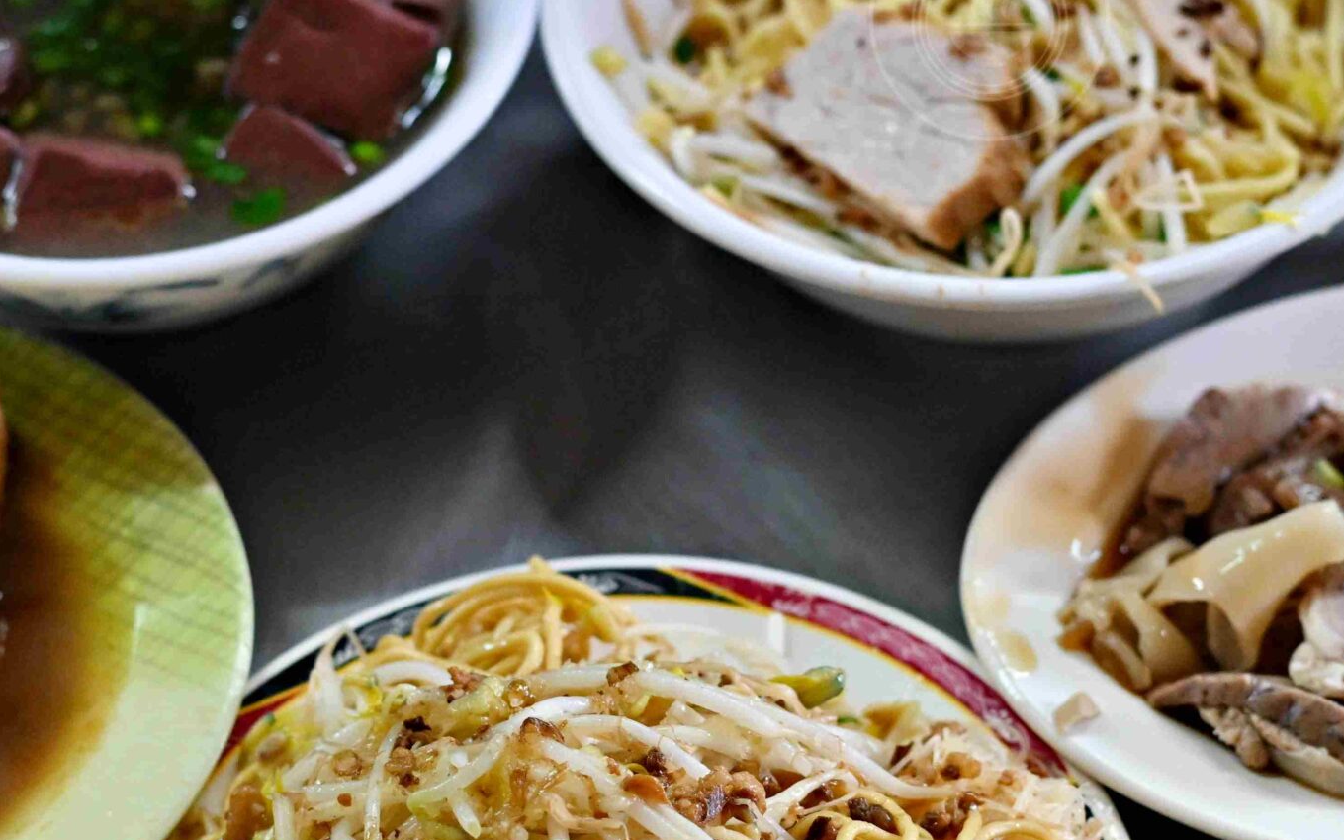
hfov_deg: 14.5
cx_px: 552
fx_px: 5274
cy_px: 495
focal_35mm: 144
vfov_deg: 9.1
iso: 1400
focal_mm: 50
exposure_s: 1/200
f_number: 3.2
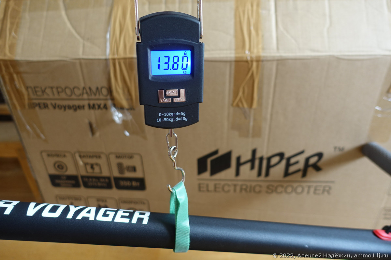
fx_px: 261
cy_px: 130
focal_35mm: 24
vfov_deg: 53.1
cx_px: 196
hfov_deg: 73.7
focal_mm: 8.8
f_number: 1.8
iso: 160
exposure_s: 1/30
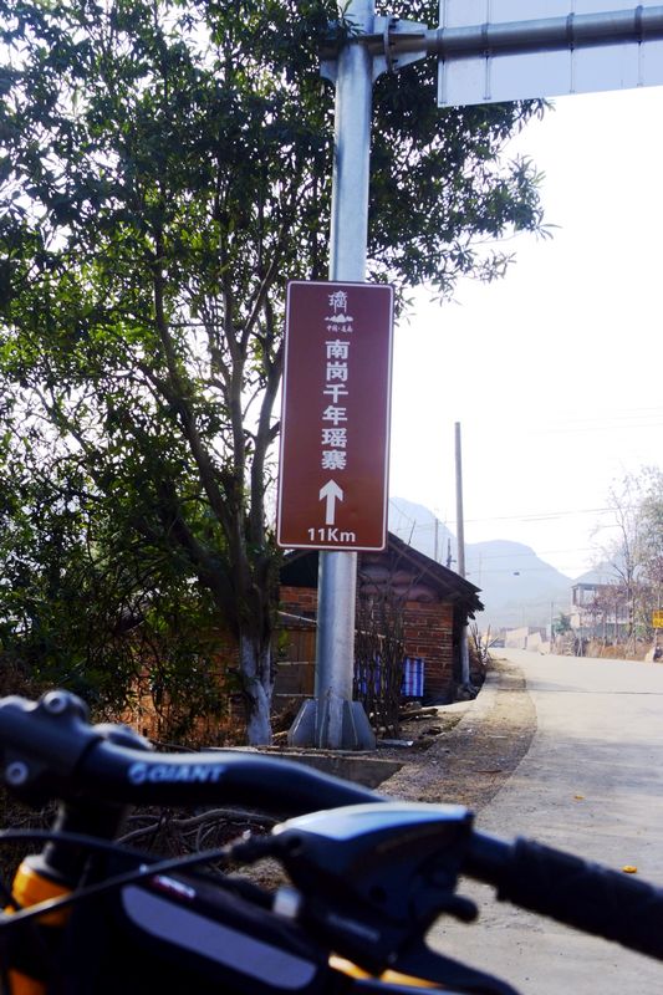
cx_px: 332
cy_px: 498
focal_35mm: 48
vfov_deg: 41.1
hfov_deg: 28.1
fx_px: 1326
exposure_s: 1/200
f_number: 10
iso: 200
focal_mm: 32
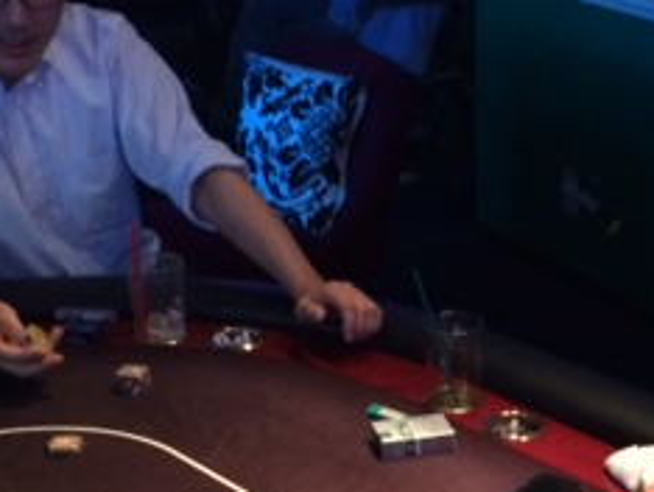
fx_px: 1551
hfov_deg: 23.4
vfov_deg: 17.4
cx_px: 534
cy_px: 534
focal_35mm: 82
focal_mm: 4.12
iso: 320
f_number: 2.2
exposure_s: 1/20
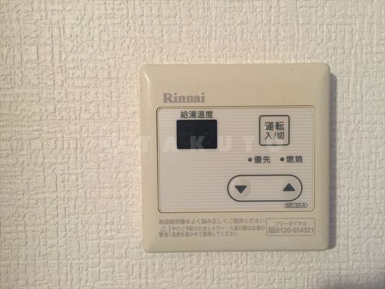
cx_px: 192
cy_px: 144
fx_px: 323
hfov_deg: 61.7
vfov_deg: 48.2
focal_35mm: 29
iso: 100
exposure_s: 1/10
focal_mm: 4.15
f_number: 2.2
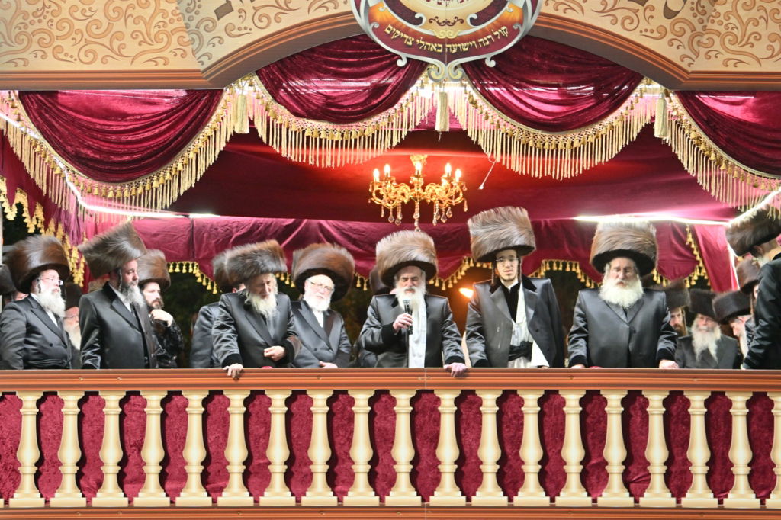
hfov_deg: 19.5
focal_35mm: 105
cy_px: 260
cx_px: 390
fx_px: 2277
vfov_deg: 13.0
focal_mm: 70
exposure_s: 1/200
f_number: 2.8
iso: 800
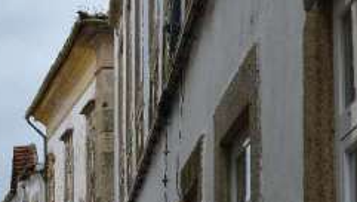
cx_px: -70
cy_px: 264
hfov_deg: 14.9
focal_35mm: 139
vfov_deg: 8.6
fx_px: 1317
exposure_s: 1/125
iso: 125
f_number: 10
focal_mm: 40
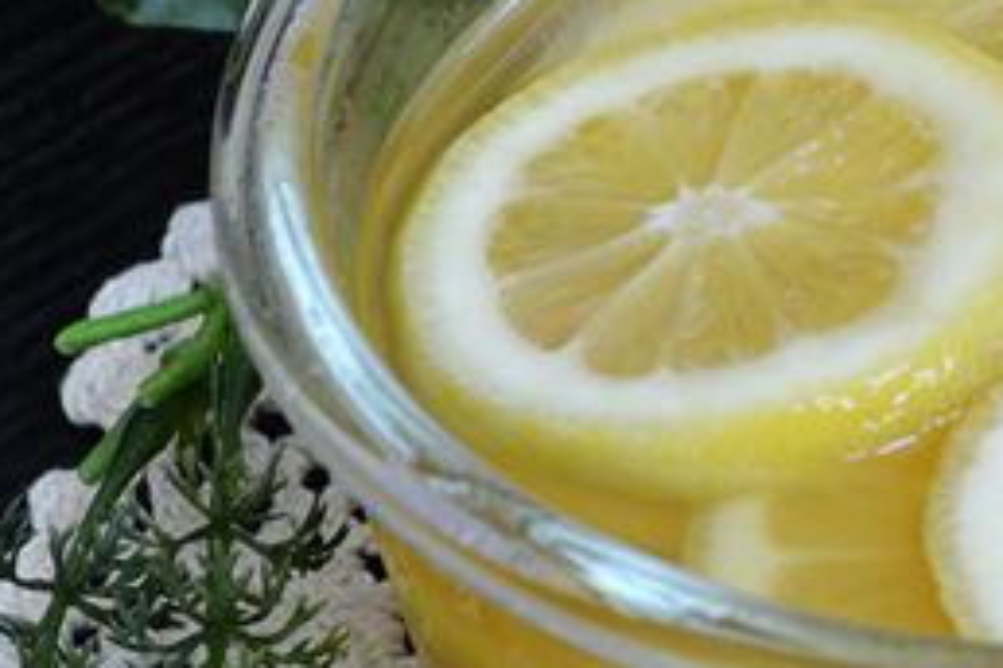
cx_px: 1124
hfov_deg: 8.5
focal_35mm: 239
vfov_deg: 5.7
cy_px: 221
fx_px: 6671
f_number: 8
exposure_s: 1/60
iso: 400
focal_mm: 55
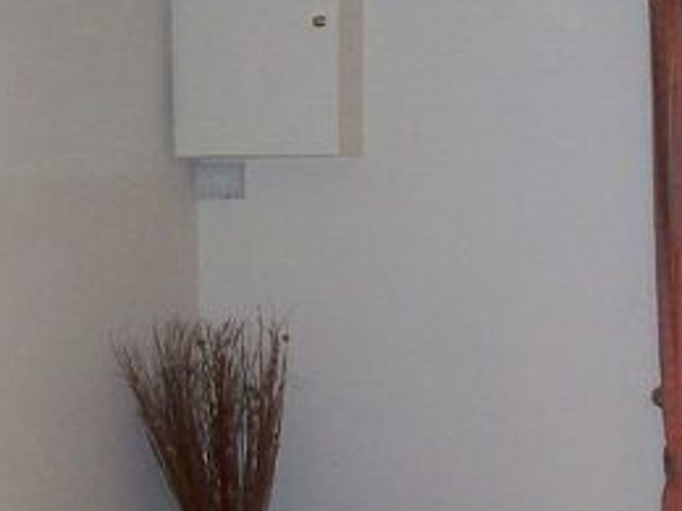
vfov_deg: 15.1
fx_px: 1911
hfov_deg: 20.0
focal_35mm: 97
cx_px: 530
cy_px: 468
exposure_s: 1/30
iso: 240
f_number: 2.7
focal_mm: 6
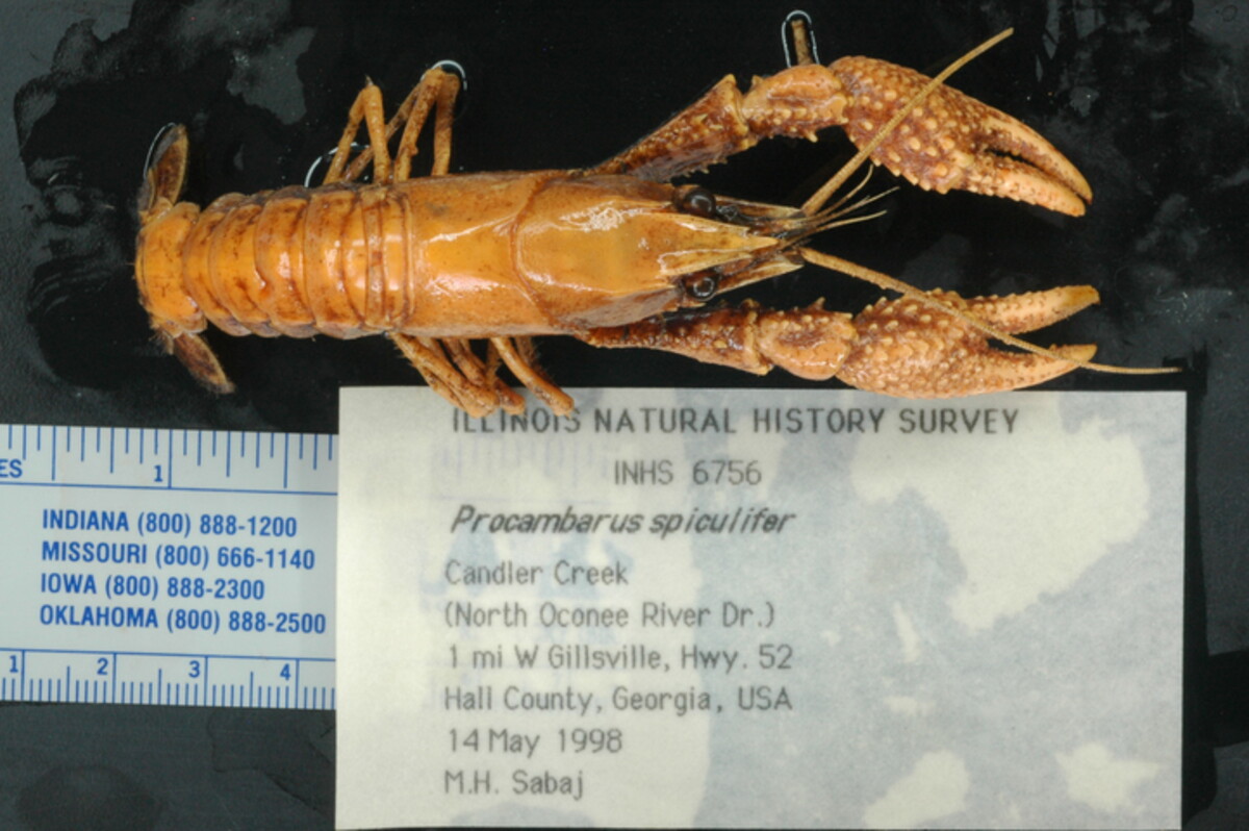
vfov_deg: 15.2
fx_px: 3120
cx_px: 624
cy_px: 416
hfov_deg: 22.6
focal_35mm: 90
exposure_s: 1/1.6
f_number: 29
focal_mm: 60
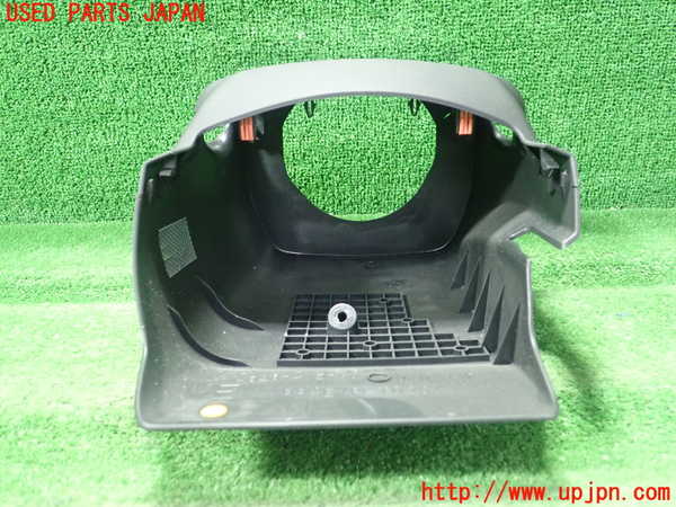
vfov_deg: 46.8
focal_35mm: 30
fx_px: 586
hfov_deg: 60.0
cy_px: 254
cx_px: 338
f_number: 2.3
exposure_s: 1/40
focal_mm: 5.5
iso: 800
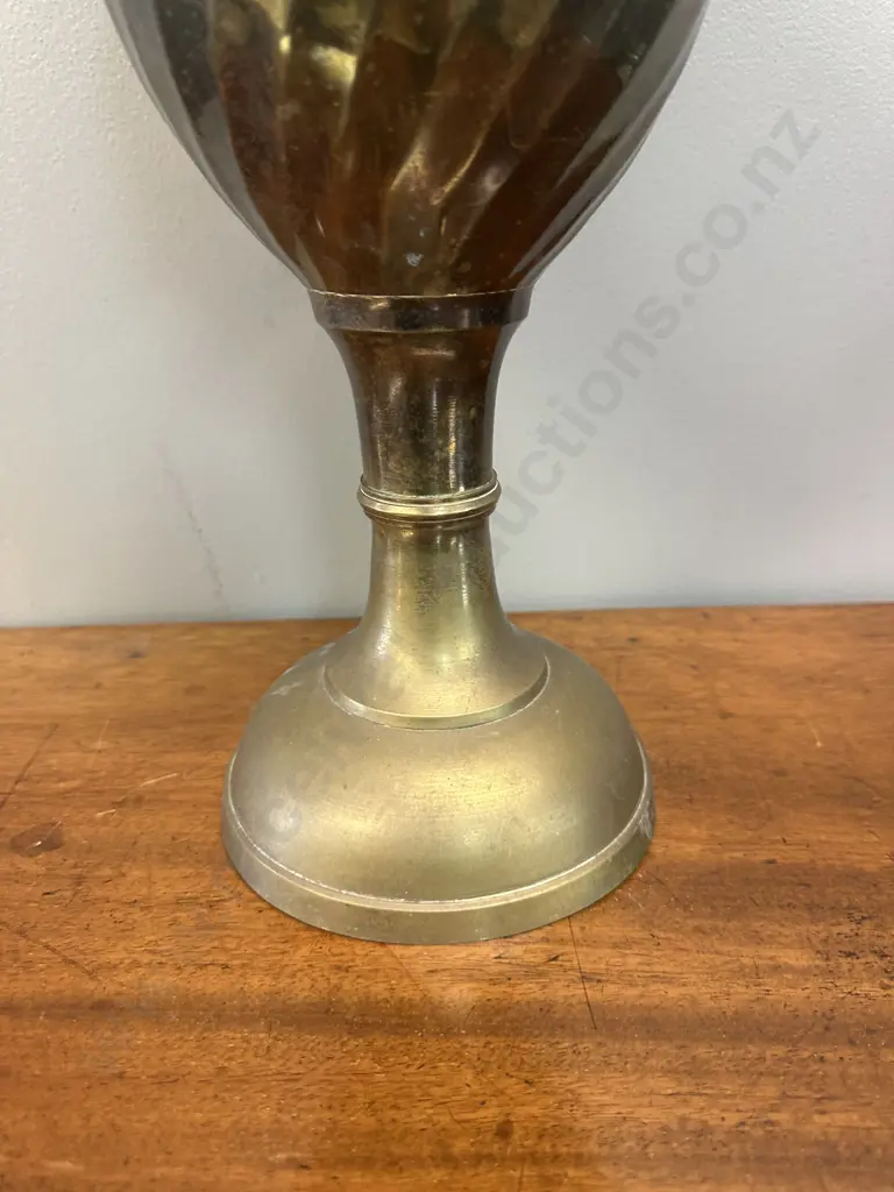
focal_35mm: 24
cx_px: 447
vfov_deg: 71.6
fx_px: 826
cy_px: 596
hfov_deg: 56.8
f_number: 1.78
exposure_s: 1/50
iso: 320
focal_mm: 6.86
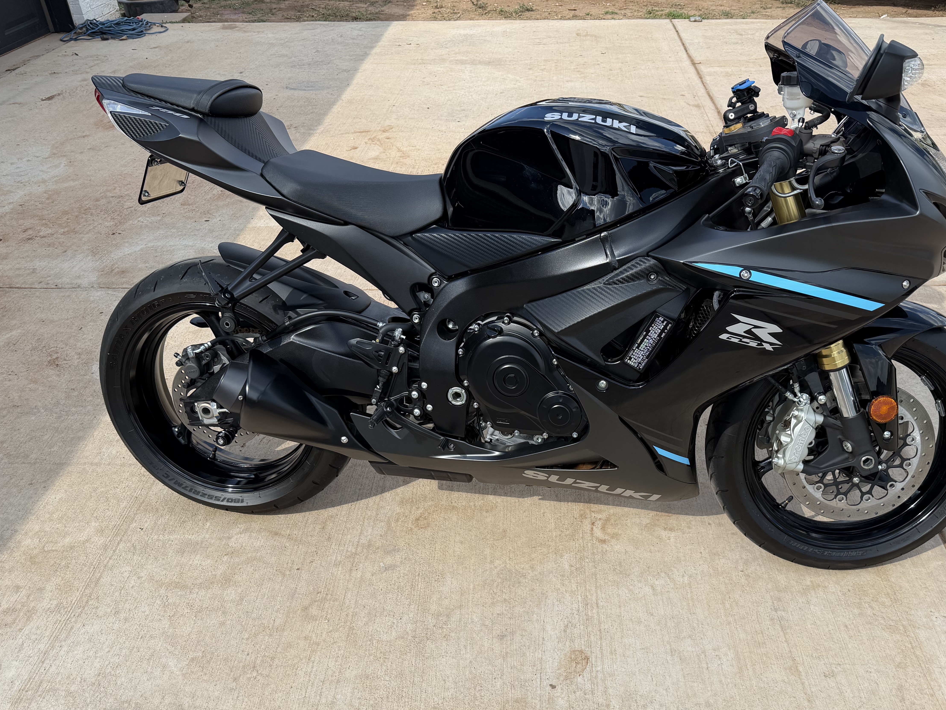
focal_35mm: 31
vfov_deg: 45.2
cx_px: 525
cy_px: 426
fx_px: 847
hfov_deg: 58.2
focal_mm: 6.76
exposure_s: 1/2801
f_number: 1.78
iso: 80
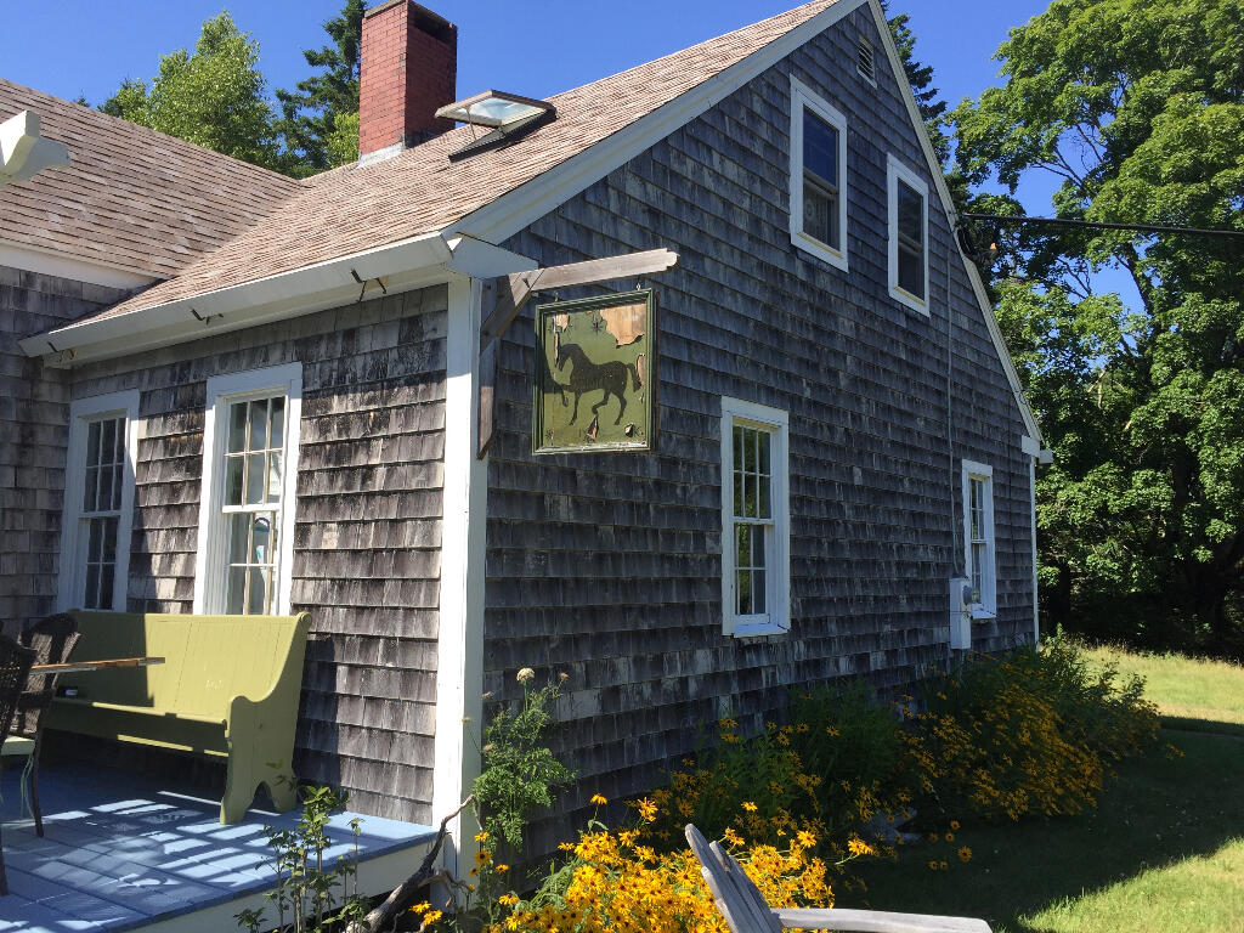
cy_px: 466
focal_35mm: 29
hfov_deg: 61.7
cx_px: 622
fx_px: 1042
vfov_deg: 48.2
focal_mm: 4.15
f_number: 2.2
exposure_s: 1/1130
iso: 32
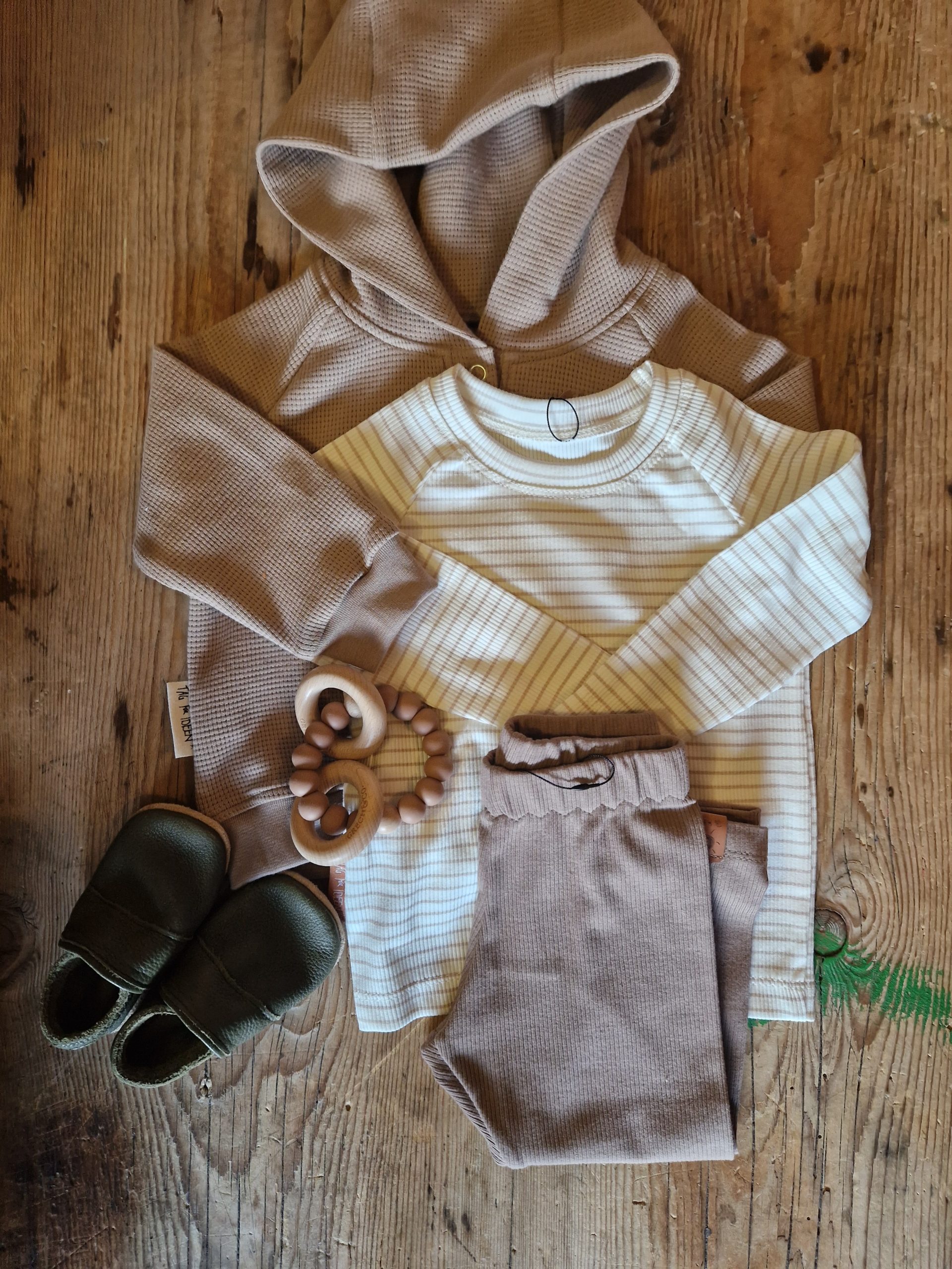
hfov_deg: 58.9
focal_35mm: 23
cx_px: 476
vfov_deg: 73.9
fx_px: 843
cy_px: 634
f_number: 1.8
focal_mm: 5.4
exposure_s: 1/100
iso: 320
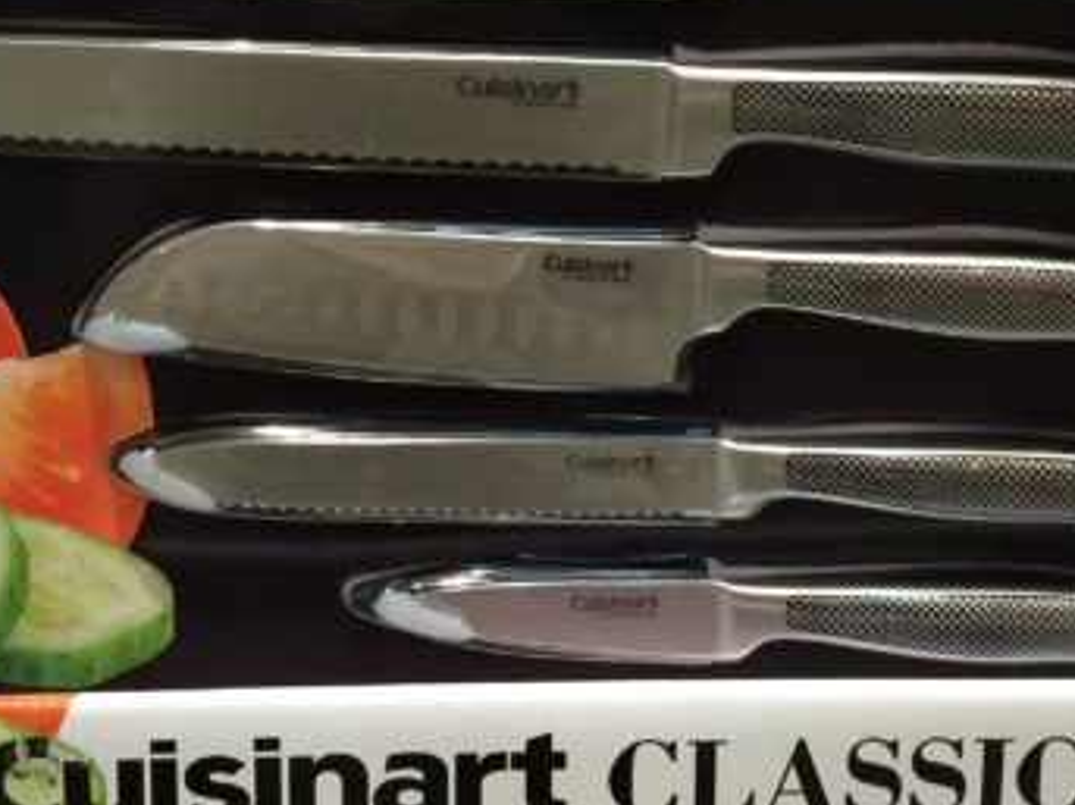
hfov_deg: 29.8
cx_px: 561
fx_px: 2018
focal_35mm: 65
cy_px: 56
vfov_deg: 22.0
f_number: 2.2
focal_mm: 4.15
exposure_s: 1/30
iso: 200
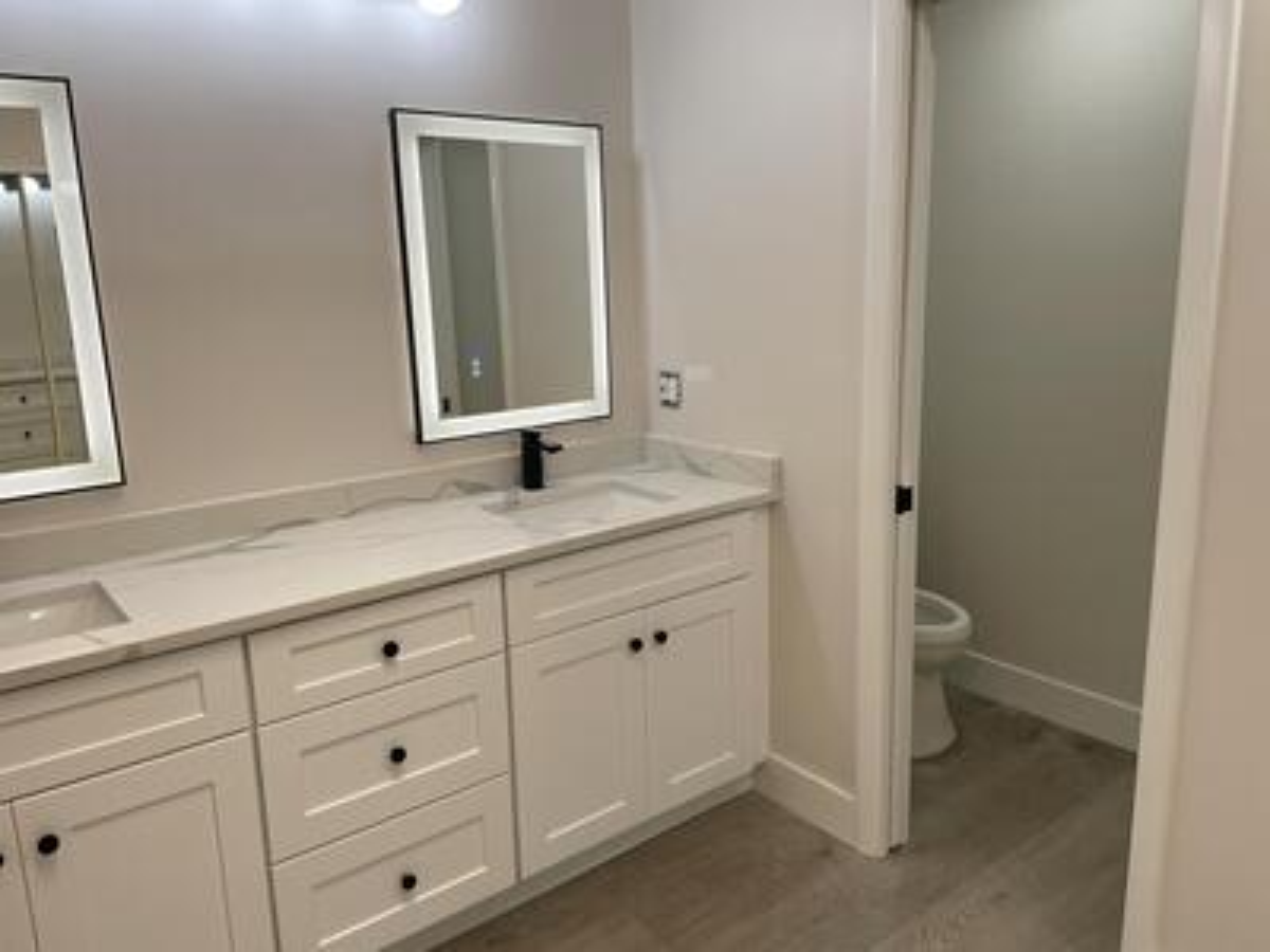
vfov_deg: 53.1
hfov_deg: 67.3
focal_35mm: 26
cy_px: 476
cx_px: 635
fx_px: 954
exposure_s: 1/121
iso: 80
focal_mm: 4.2
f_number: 1.6
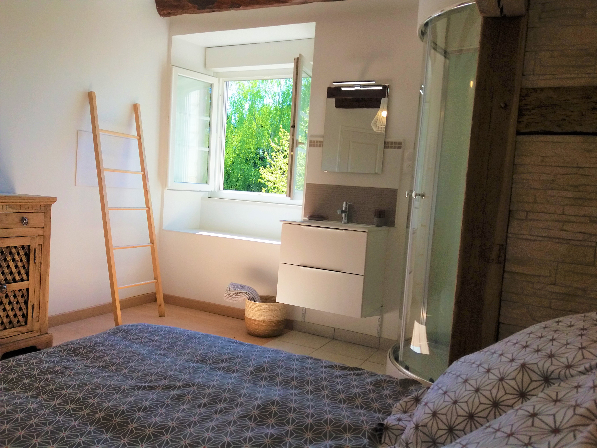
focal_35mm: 28
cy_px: 224
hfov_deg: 63.4
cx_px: 298
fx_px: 483
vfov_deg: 49.7
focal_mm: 3.7
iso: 64
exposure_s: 1/312
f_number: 1.9
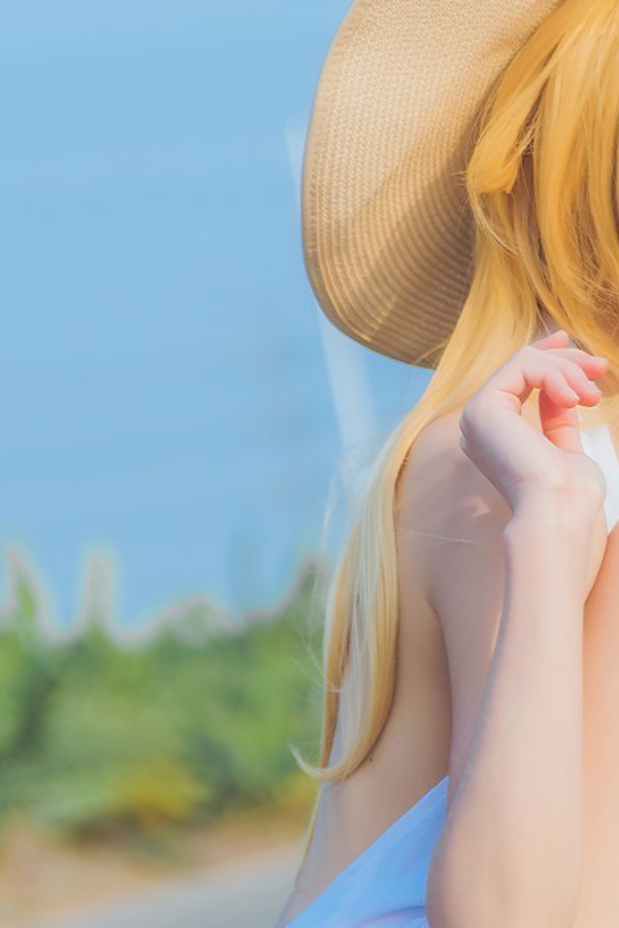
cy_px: 668
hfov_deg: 8.3
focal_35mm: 164
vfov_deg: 12.5
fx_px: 4230
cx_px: 680
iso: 80
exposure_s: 1/800
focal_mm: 64
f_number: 2.8
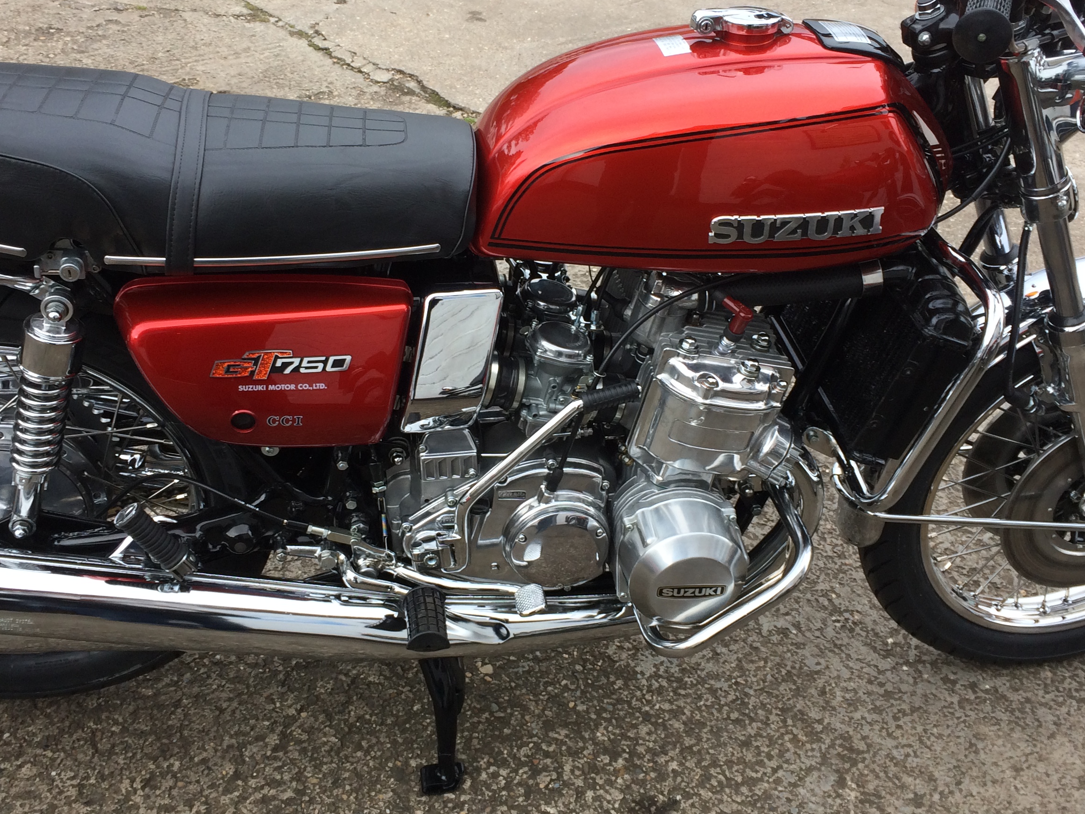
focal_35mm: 41
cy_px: 370
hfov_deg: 45.8
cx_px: 532
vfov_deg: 35.1
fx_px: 1285
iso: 32
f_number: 2.2
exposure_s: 1/339
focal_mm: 4.15
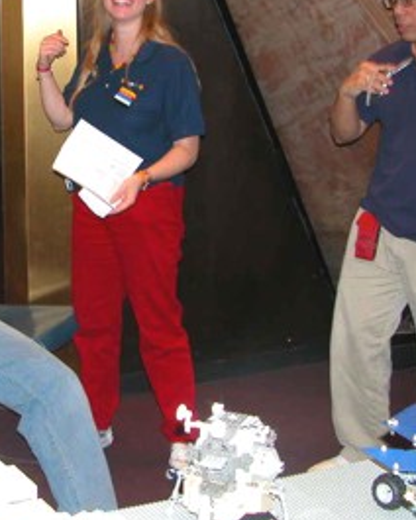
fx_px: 1108
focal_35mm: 72
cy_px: 182
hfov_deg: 20.9
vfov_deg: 26.3
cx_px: 61
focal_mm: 8.9
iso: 200
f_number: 2.8
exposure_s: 1/60
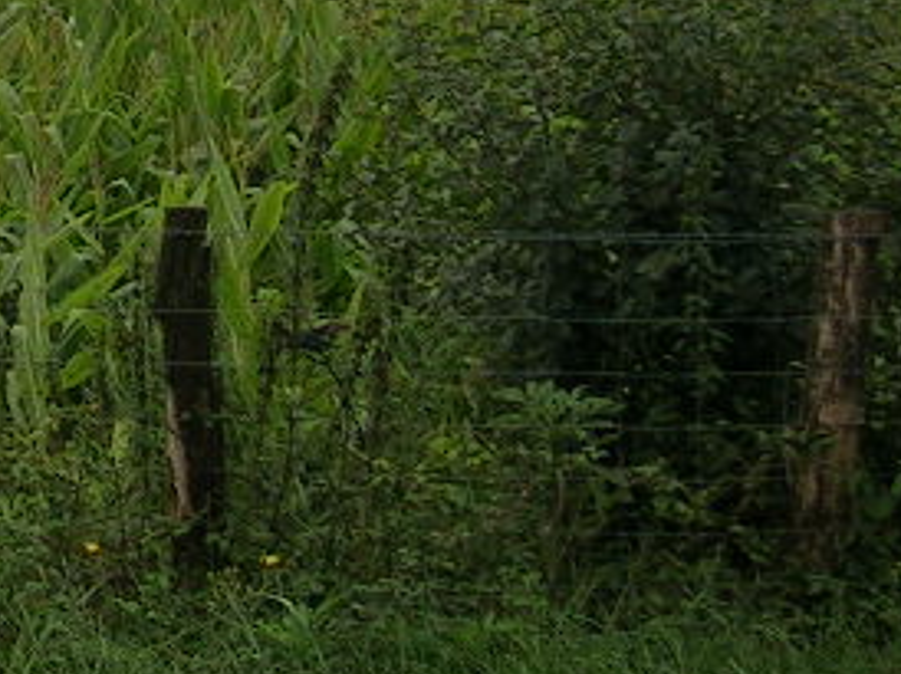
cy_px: -332
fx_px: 3407
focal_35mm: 131
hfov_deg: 13.5
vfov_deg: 10.9
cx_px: -740
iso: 50
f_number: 2.8
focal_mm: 5.4
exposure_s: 1/228
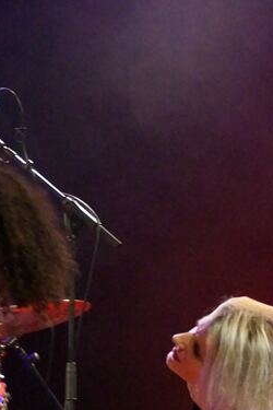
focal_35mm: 398
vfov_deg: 5.2
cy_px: 447
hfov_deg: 3.5
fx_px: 4522
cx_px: 55
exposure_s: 1/125
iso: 3200
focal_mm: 85
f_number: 4.5
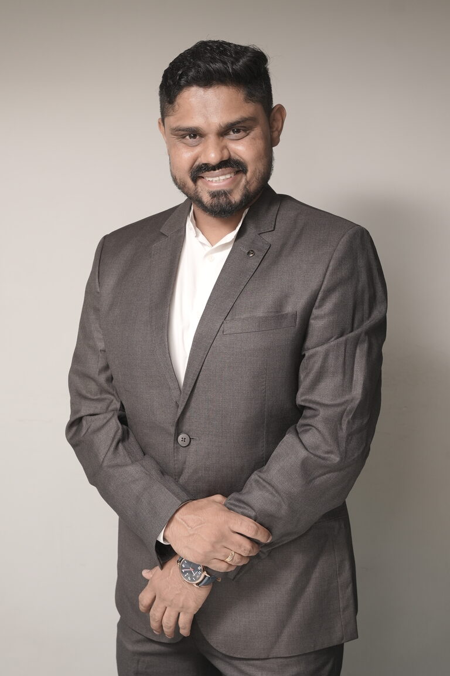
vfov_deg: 38.2
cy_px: 338
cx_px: 225
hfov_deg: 26.0
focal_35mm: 52
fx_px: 975
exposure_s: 1/200
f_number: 5
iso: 250
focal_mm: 35
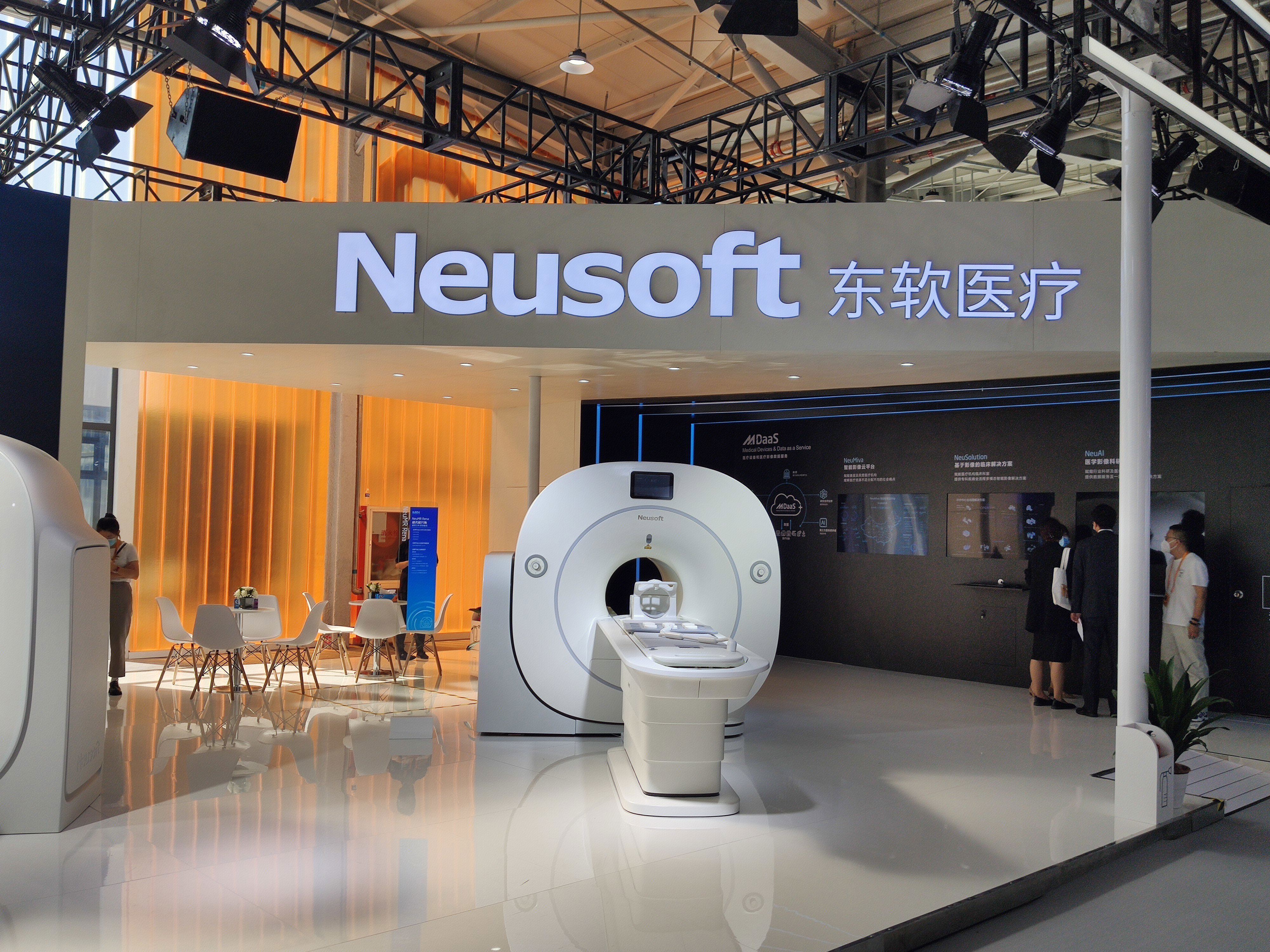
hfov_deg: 60.0
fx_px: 1101
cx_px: 635
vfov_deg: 46.8
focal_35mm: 30
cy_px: 476
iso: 112
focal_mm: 4.75
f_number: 1.75
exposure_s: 1/1221
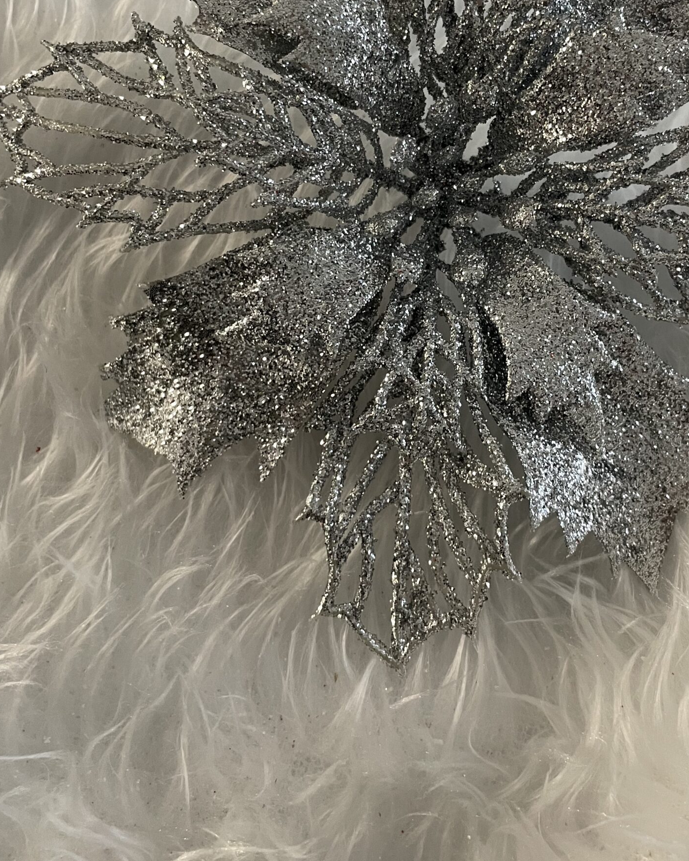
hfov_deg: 39.8
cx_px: 443
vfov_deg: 48.1
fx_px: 943
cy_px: 272
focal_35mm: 37
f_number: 1.6
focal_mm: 4.2
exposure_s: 1/50
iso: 250
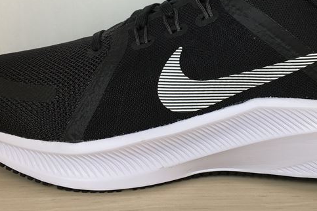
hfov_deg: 39.3
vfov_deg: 26.8
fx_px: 440
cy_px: 64
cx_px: 198
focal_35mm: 50
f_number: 2.2
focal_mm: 4.15
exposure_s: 1/120
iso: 25
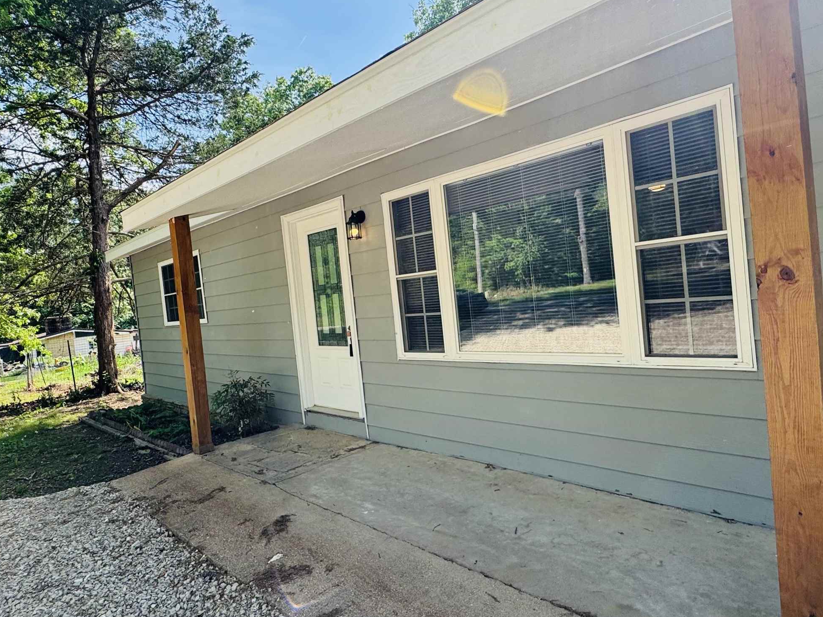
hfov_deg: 76.4
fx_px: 523
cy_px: 306
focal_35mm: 22
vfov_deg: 61.1
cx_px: 405
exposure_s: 1/515
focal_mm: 2.22
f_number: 2.2
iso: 40
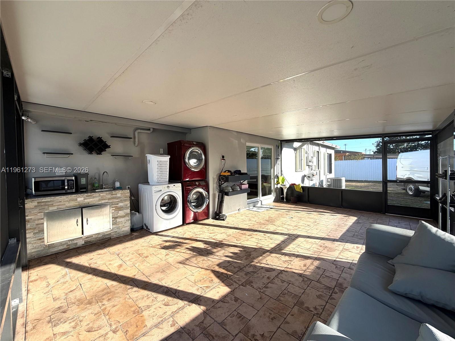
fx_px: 184
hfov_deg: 102.1
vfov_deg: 85.7
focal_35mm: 14
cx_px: 228
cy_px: 170
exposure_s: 1/502
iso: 50
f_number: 2.2
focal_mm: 2.22
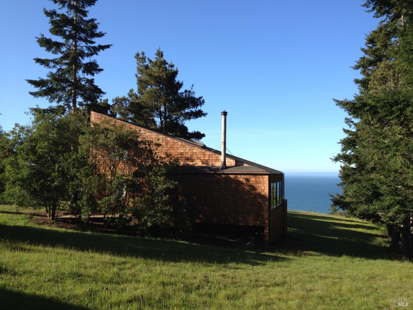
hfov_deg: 52.6
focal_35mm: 35
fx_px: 418
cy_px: 155
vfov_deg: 40.7
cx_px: 206
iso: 64
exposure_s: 1/905
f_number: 2.4
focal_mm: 4.28
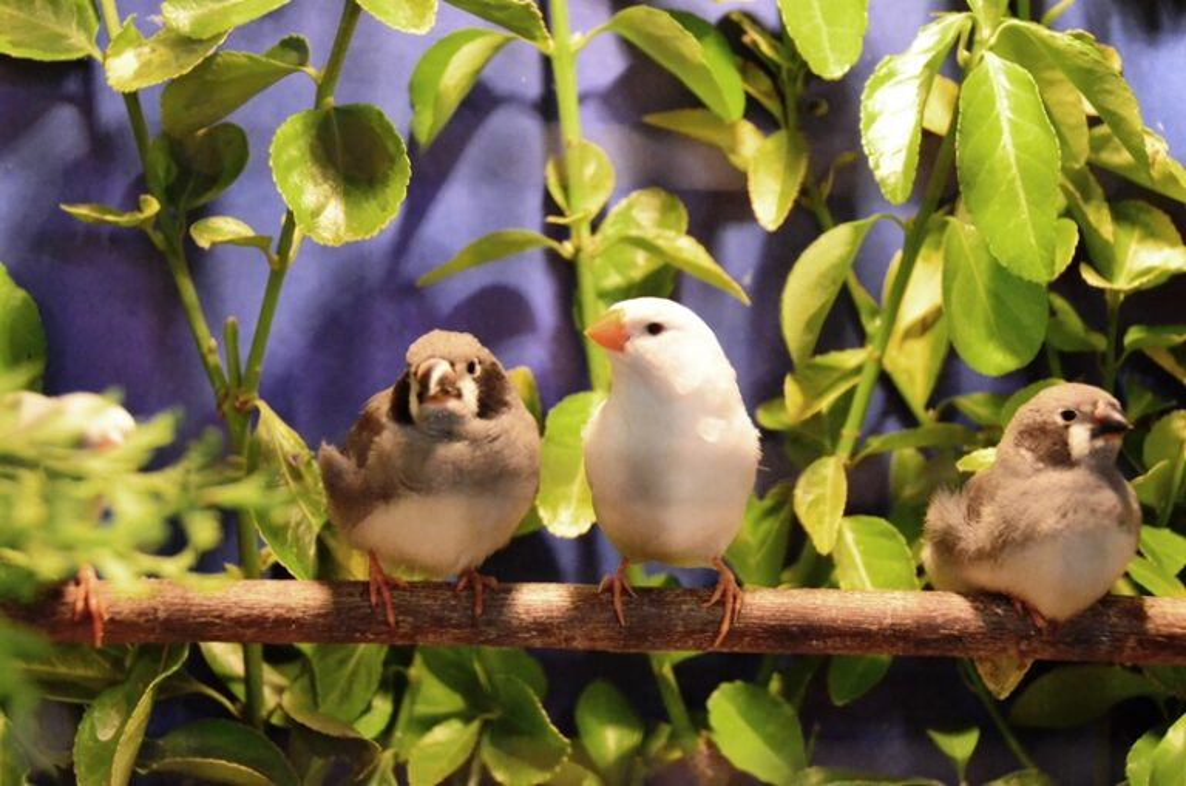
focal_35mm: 75
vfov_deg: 18.1
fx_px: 2466
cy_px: 393
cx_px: 593
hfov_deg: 27.0
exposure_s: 1/160
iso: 6400
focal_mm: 50
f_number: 6.3
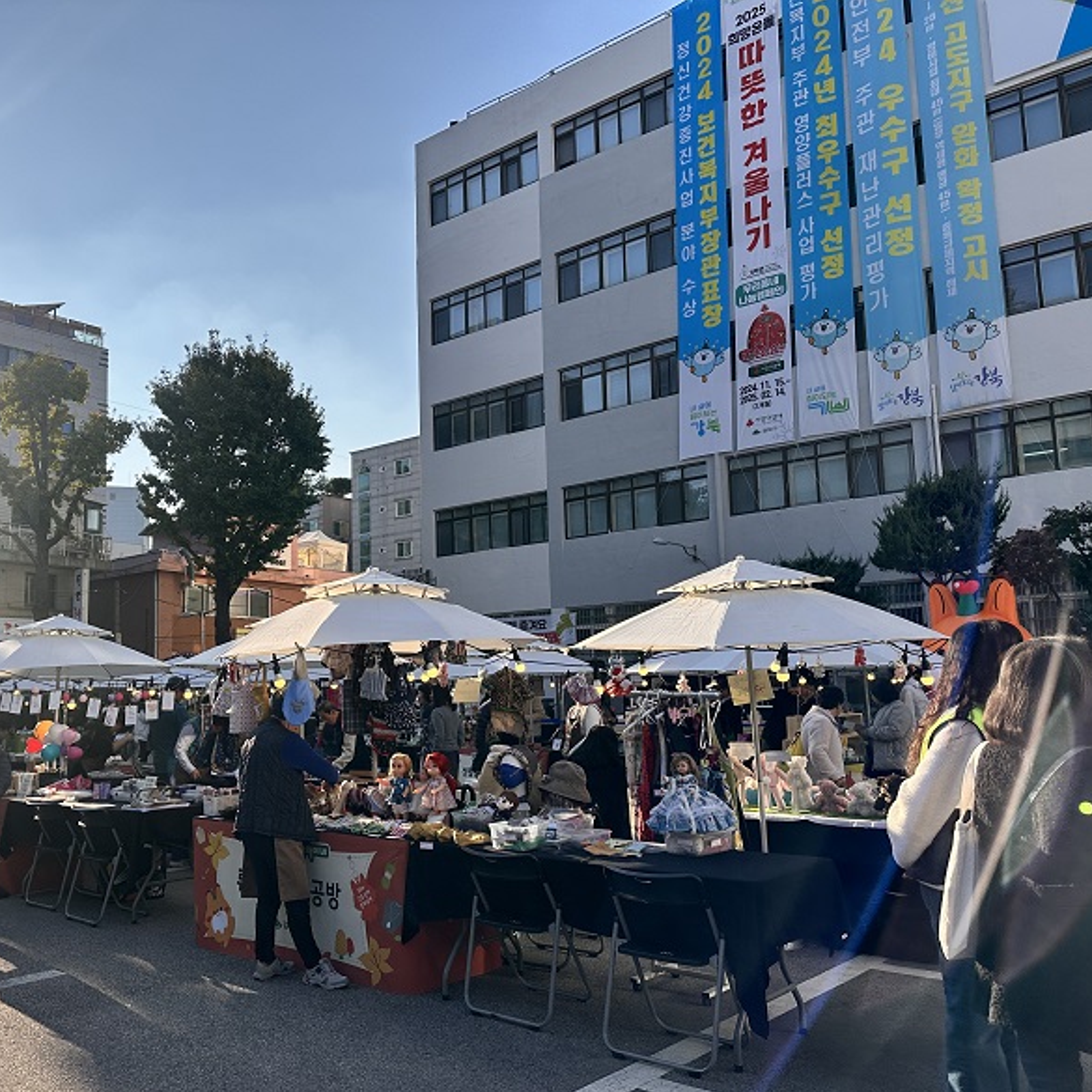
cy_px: 558
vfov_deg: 55.6
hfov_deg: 54.6
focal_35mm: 29
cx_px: 370
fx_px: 1035
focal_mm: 6.86
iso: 80
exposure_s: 1/3861
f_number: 1.78
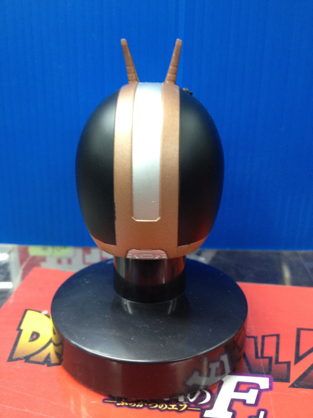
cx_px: 156
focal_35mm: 35
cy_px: 209
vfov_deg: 52.6
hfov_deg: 40.7
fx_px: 422
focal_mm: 4.28
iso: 160
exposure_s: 1/20
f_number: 2.4
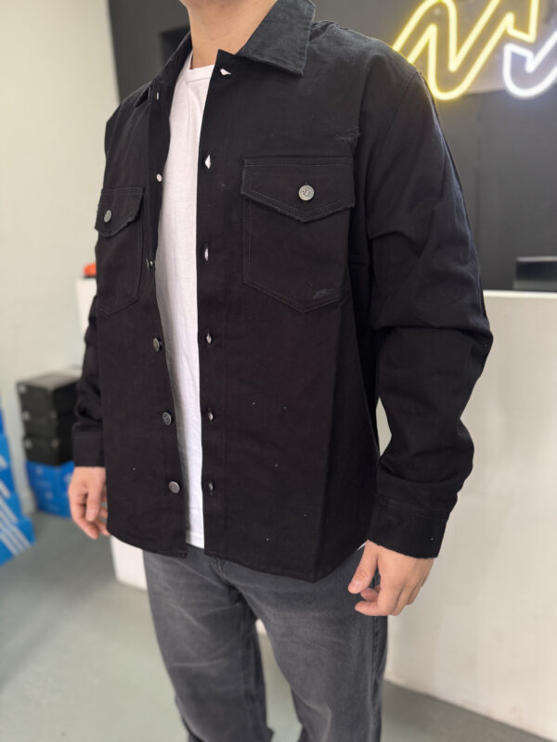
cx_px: 278
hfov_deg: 56.8
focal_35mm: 24
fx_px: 515
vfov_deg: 71.6
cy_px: 371
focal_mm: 6.76
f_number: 1.78
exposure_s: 1/50
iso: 200
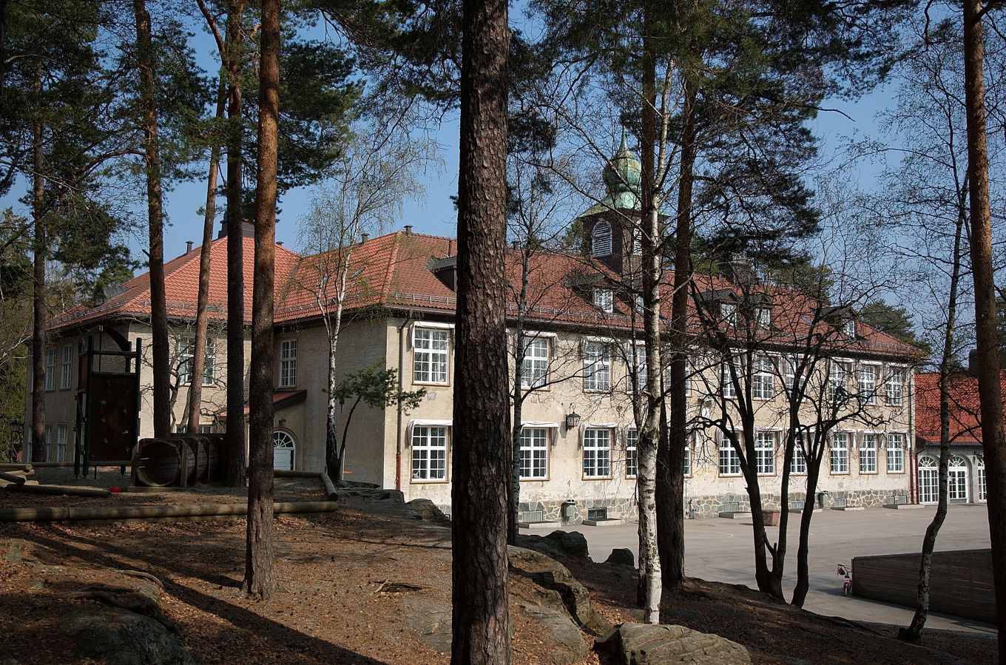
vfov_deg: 35.3
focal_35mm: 38
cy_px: 332
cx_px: 503
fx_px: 1045
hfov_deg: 51.4
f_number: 5.6
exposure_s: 1/1600
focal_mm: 25
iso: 200
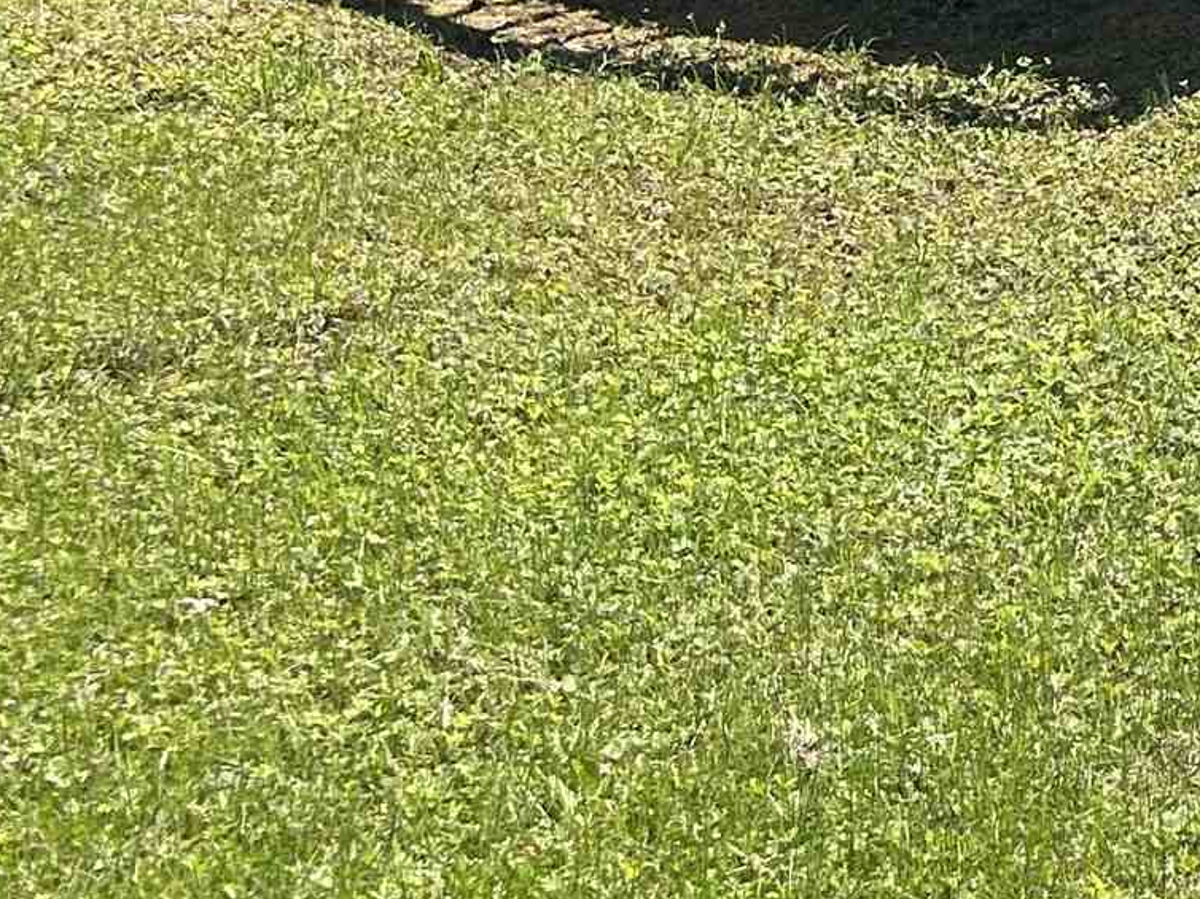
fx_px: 3673
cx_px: 1841
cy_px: -802
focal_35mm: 106
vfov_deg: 12.5
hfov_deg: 16.7
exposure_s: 1/5319
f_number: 1.5
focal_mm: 5.7
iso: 50
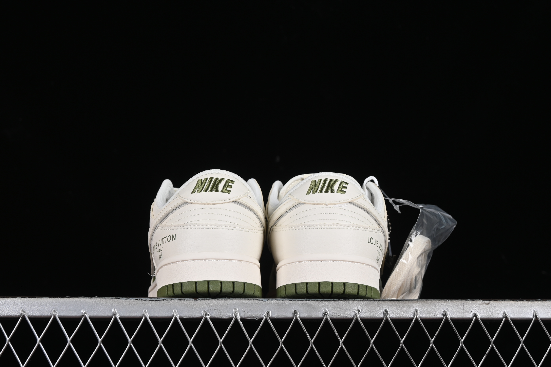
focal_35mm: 75
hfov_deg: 27.0
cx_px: 276
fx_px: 1148
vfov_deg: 18.2
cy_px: 184
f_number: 8
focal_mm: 50
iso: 160
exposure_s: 1/80
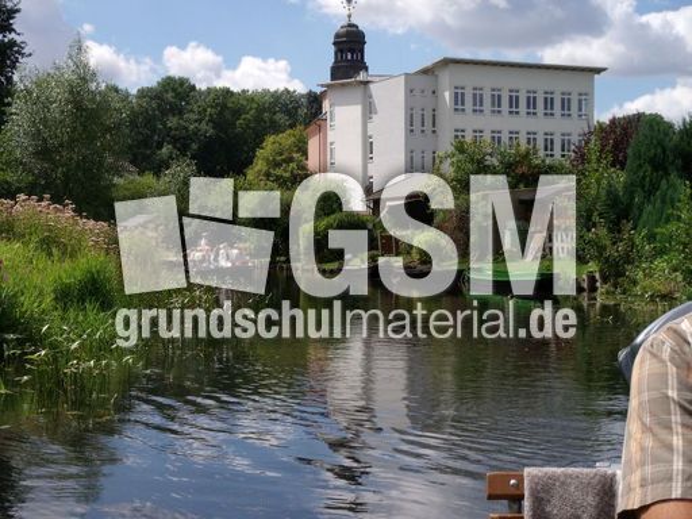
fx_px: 1199
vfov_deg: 24.4
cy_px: 260
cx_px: 346
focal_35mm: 60
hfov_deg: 32.2
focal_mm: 10
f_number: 6.1
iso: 64
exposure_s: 1/500
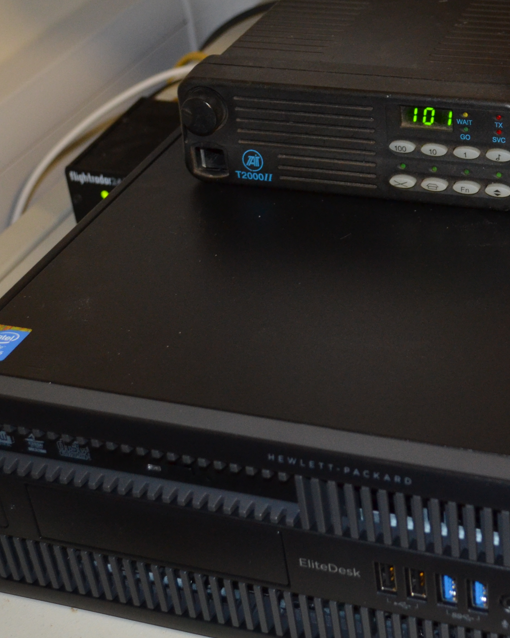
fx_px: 1377
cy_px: 305
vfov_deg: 26.1
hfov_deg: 20.5
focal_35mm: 73
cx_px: 464
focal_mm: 26
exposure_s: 1/60
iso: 1100
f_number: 4.2
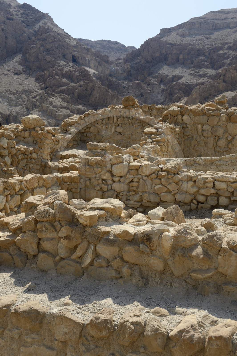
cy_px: 178
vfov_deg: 43.6
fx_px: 445
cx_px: 118
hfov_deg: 29.8
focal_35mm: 45
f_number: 9
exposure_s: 1/200
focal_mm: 45
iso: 100
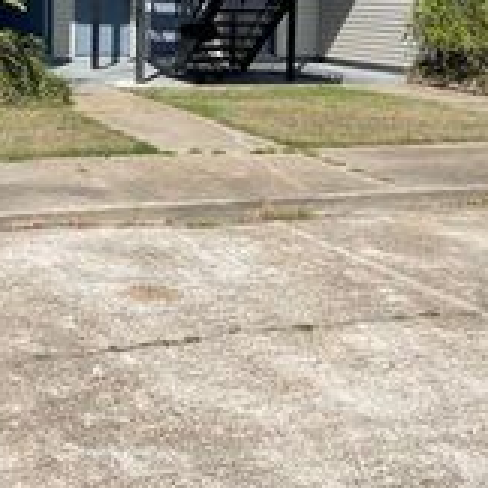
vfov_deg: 23.7
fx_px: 1132
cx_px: 111
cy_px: 59
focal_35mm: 71
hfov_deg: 24.0
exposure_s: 1/3559
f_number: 1.6
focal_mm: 5.1
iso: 32
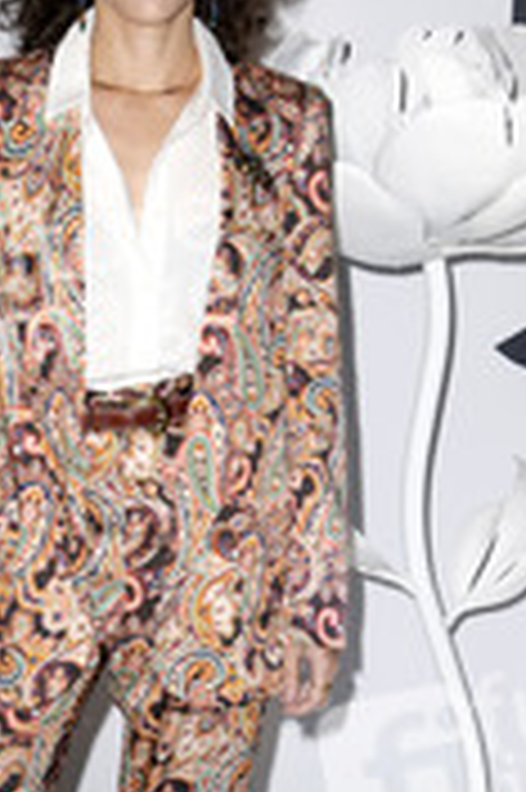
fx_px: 2789
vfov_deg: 16.1
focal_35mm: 127
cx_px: 139
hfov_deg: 10.8
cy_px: 526
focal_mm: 56
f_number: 5.6
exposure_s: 1/200
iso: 640
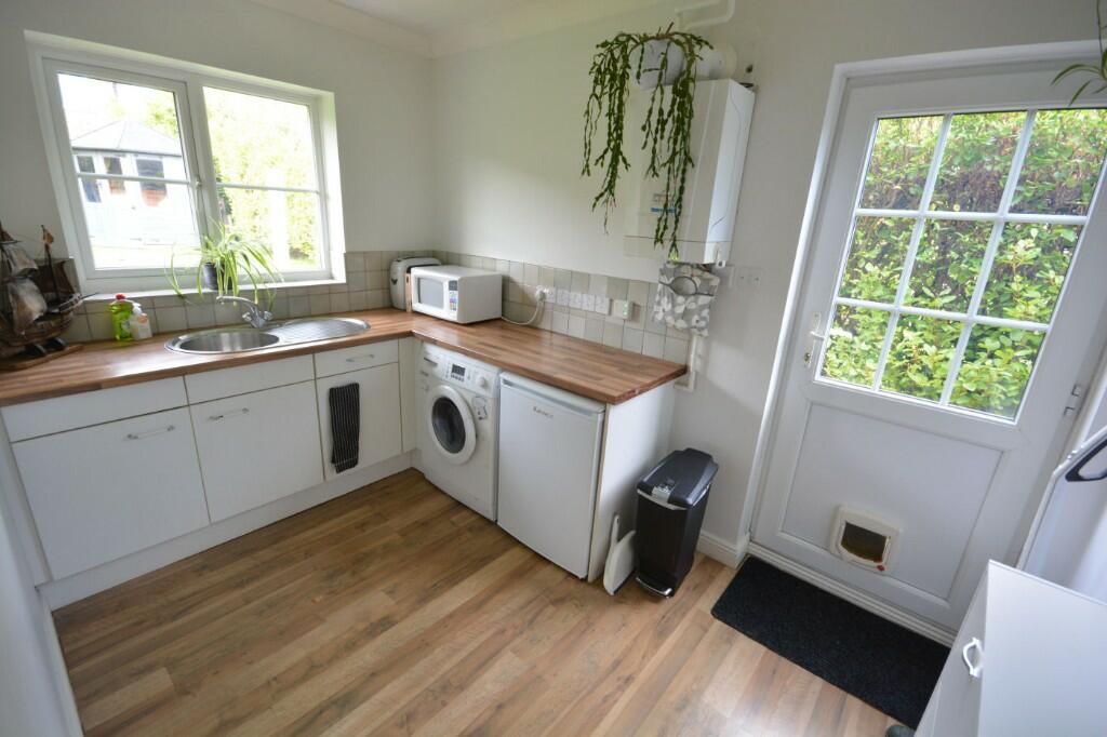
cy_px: 368
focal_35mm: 15
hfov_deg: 100.4
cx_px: 554
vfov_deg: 77.3
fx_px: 461
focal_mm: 10
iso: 400
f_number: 8
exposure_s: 1/6
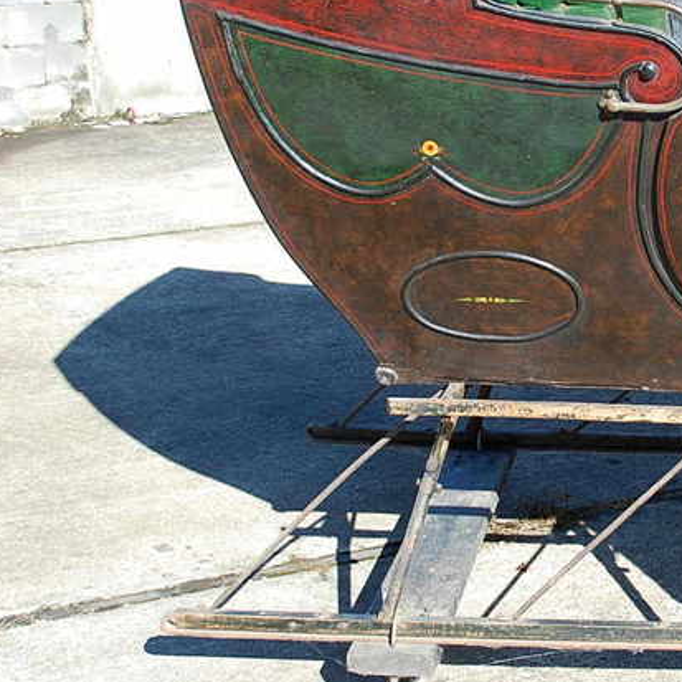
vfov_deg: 24.5
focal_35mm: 70
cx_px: 656
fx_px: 1560
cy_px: 221
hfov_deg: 23.8
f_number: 6.3
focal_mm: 26
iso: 200
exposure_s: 1/160
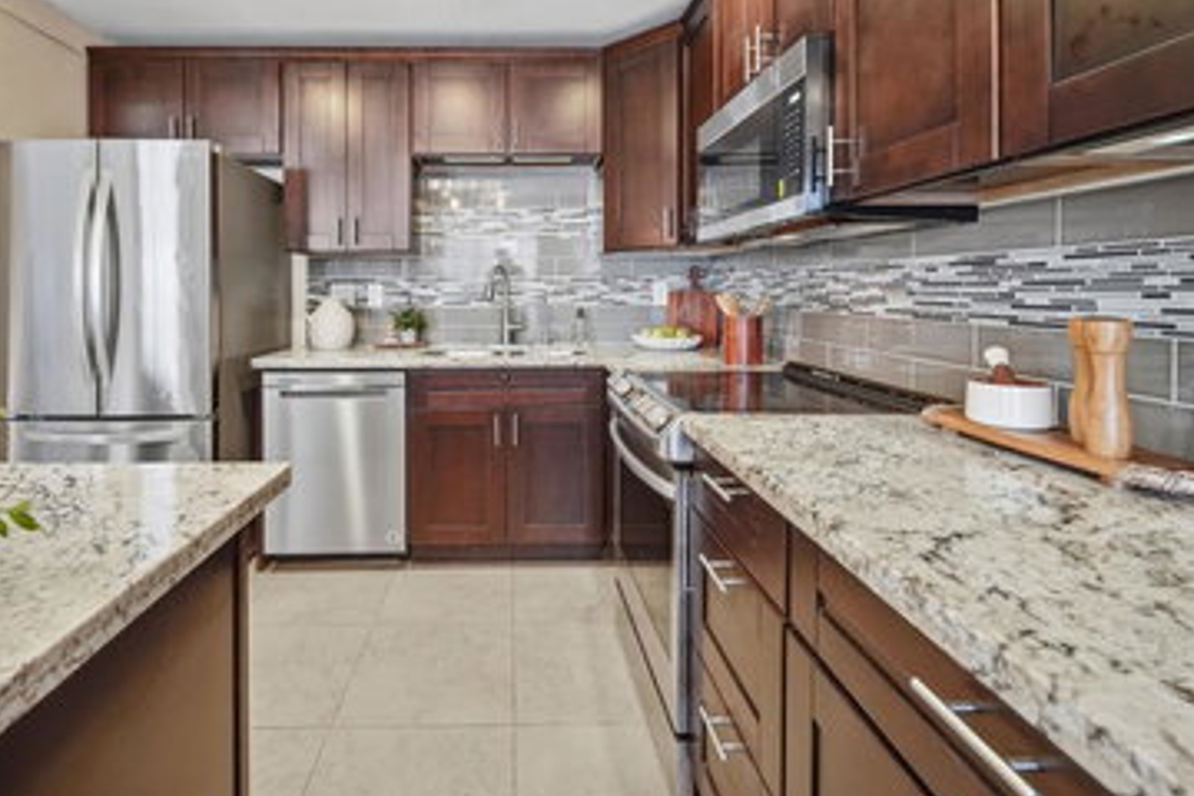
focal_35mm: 16
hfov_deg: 96.2
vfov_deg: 73.3
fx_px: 531
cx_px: 517
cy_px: 338
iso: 1000
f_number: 4.5
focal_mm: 12
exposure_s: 1/1250
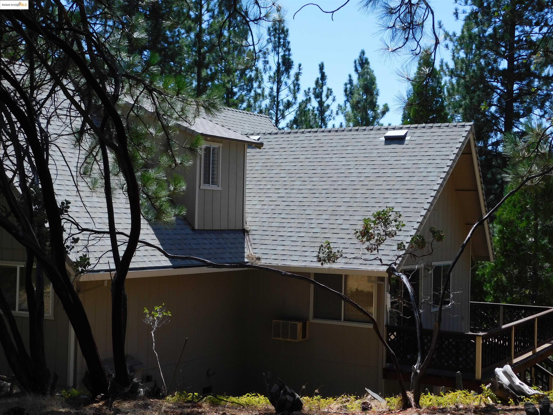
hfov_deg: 37.5
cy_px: 208
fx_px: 815
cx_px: 276
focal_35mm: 51
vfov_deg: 28.6
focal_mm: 9
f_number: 3.8
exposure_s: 1/800
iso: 125
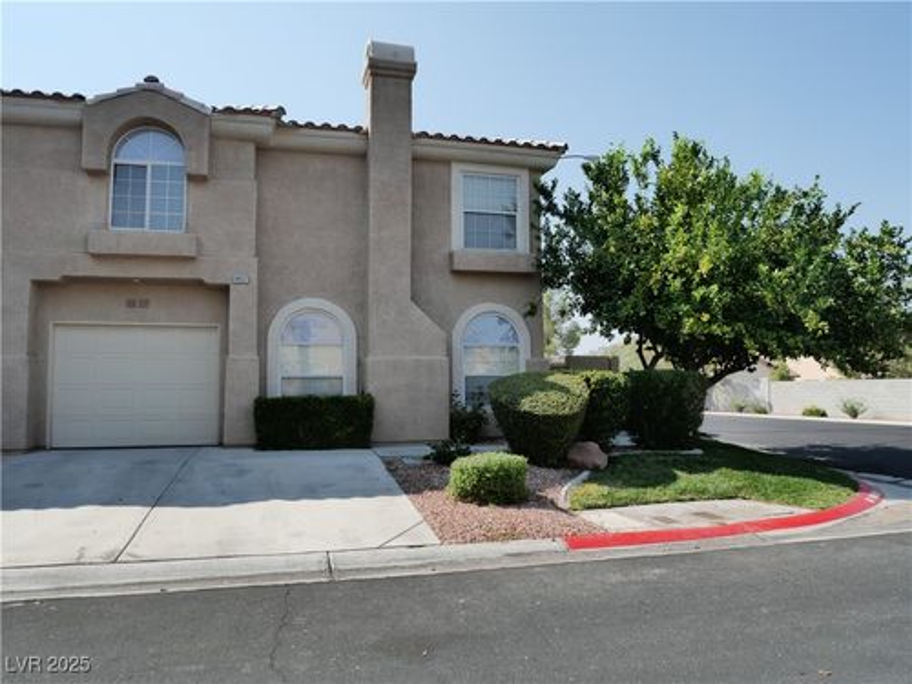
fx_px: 632
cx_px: 456
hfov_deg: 71.6
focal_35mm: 24
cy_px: 342
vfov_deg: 56.8
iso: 800
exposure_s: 1/500
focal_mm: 12
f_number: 8
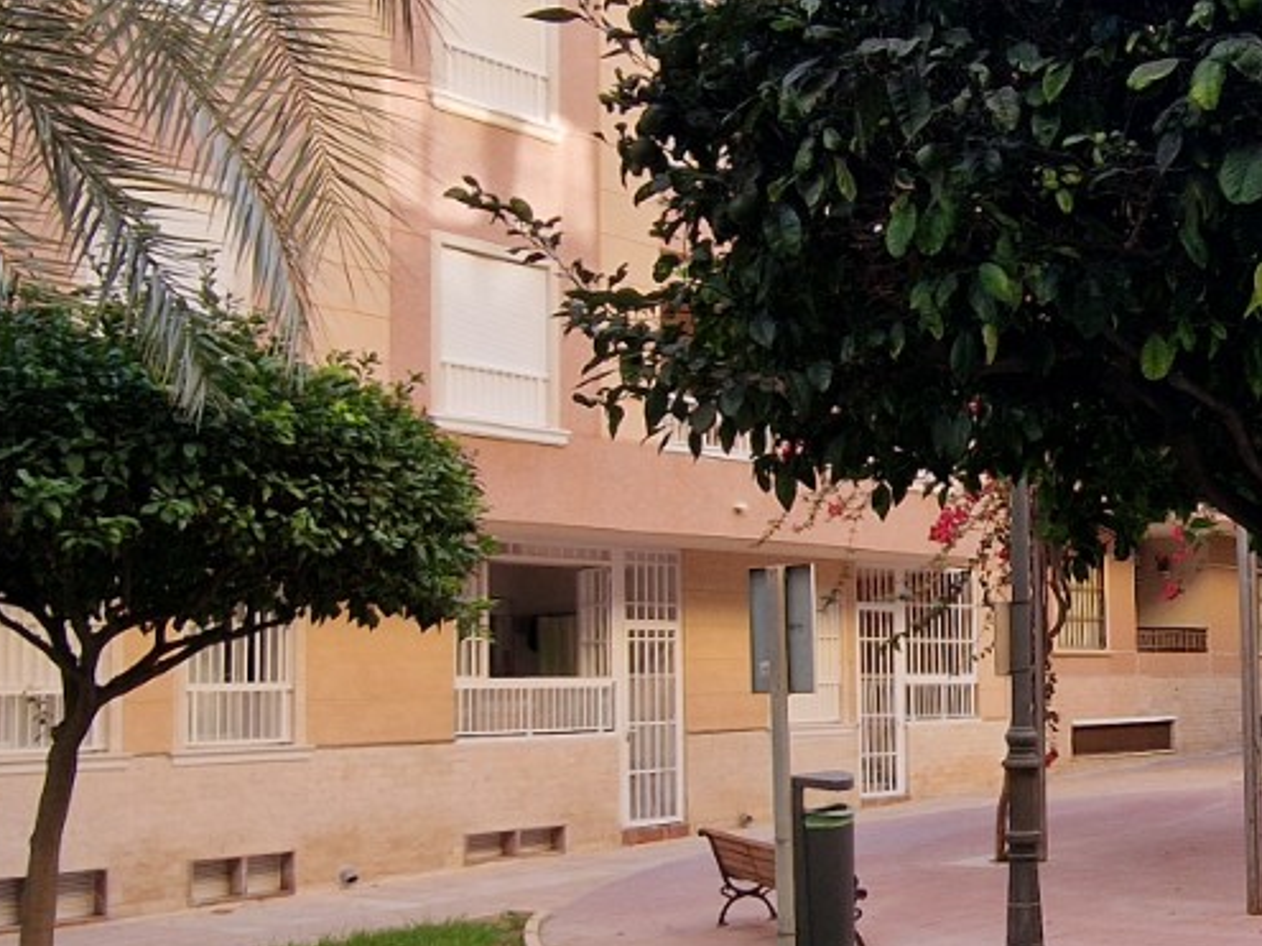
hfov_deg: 42.2
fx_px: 1531
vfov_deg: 34.2
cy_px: 589
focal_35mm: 42
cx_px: 1063
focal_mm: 2.2
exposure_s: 1/288
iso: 50
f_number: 2.2
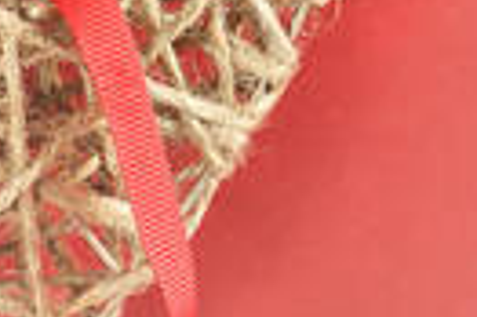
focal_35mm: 339
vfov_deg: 4.0
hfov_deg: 6.1
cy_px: -2
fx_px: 4486
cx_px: 178
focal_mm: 66
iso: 100
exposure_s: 1/125
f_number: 8
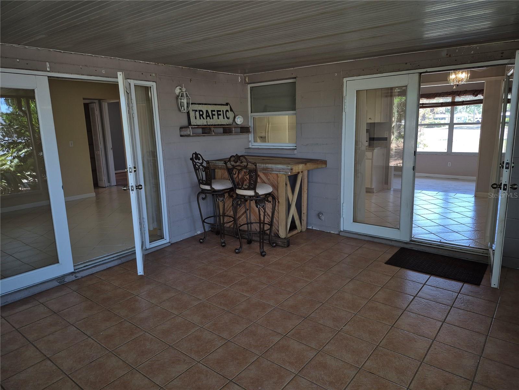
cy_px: 195
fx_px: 345
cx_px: 260
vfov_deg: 58.9
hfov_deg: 73.9
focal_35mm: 23
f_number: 1.8
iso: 64
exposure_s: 1/60
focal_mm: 5.4
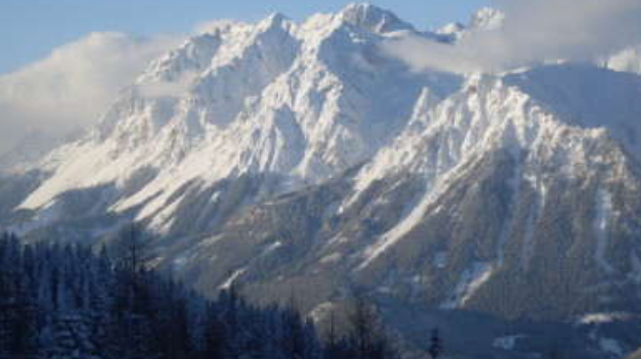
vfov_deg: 9.7
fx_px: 2123
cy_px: 131
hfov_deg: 17.2
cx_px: 291
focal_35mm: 125
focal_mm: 15.3
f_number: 4.4
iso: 80
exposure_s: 1/750
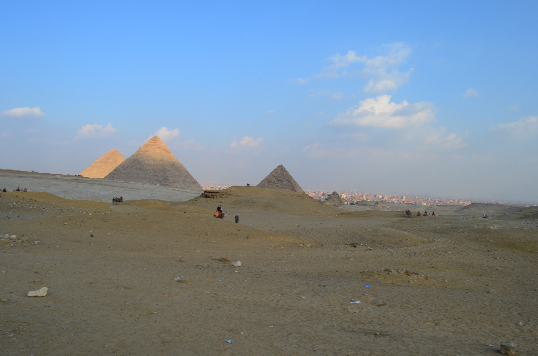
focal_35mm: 27
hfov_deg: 67.5
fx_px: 403
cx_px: 269
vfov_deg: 47.7
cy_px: 178
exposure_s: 1/125
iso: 125
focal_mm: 18
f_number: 11
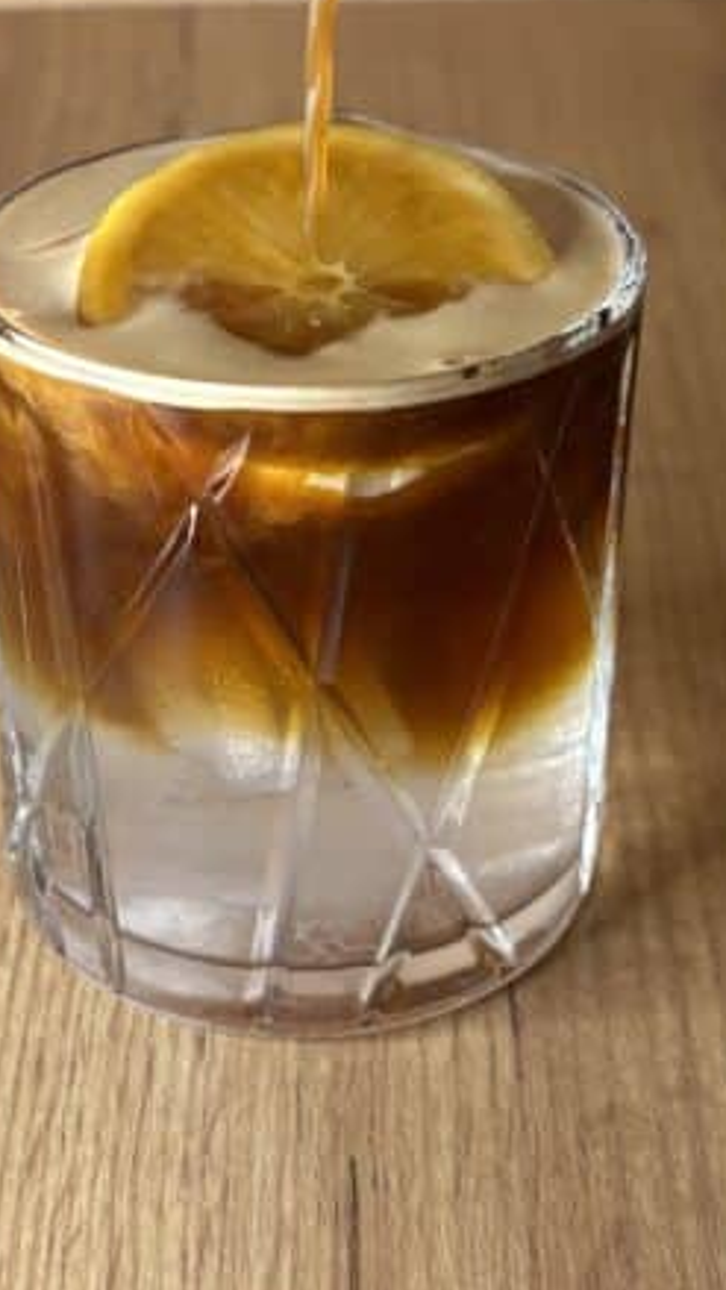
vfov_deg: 31.5
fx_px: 2258
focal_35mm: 66
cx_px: 344
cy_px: 379
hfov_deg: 18.3
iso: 160
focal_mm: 5.96
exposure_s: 1/50
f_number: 1.6
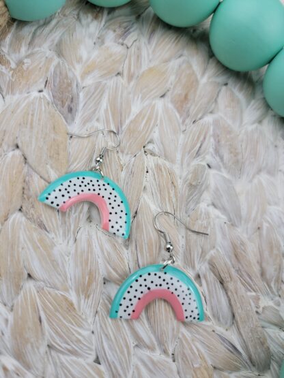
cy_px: 189
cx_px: 142
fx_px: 263
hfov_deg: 56.8
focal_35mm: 24
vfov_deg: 71.6
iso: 320
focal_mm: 6.7
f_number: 1.8
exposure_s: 1/120
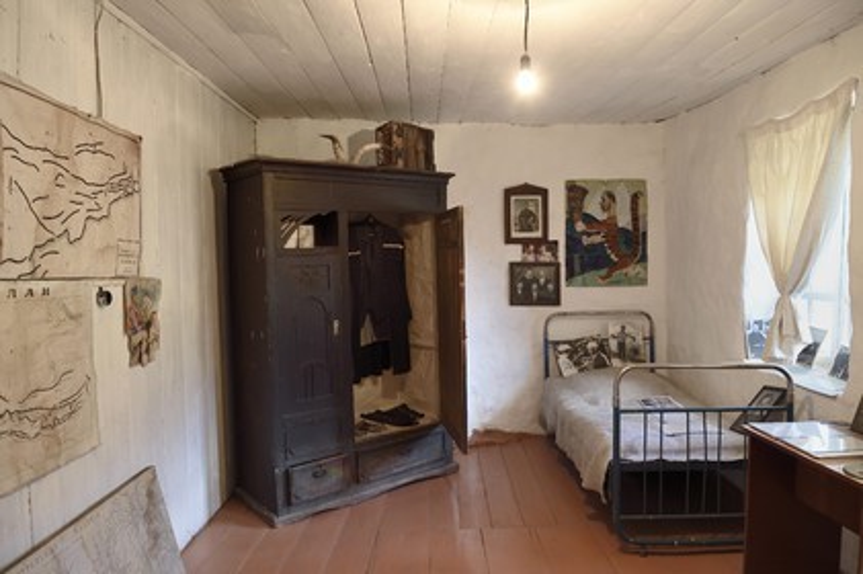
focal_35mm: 24
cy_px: 287
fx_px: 575
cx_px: 432
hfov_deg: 73.8
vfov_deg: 53.1
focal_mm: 24
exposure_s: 1/15
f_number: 7.1
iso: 1600
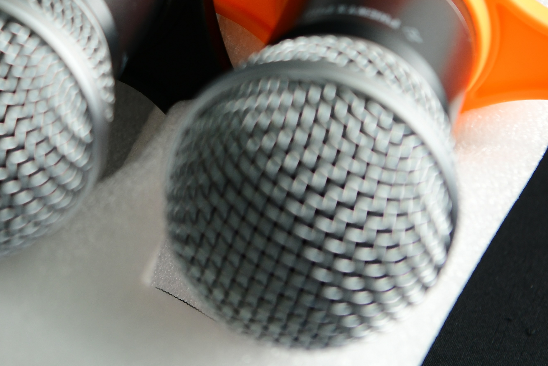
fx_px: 2740
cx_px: -52
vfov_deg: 7.5
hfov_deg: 11.3
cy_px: -189
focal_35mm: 180
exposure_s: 1/100
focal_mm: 58
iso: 320
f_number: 4
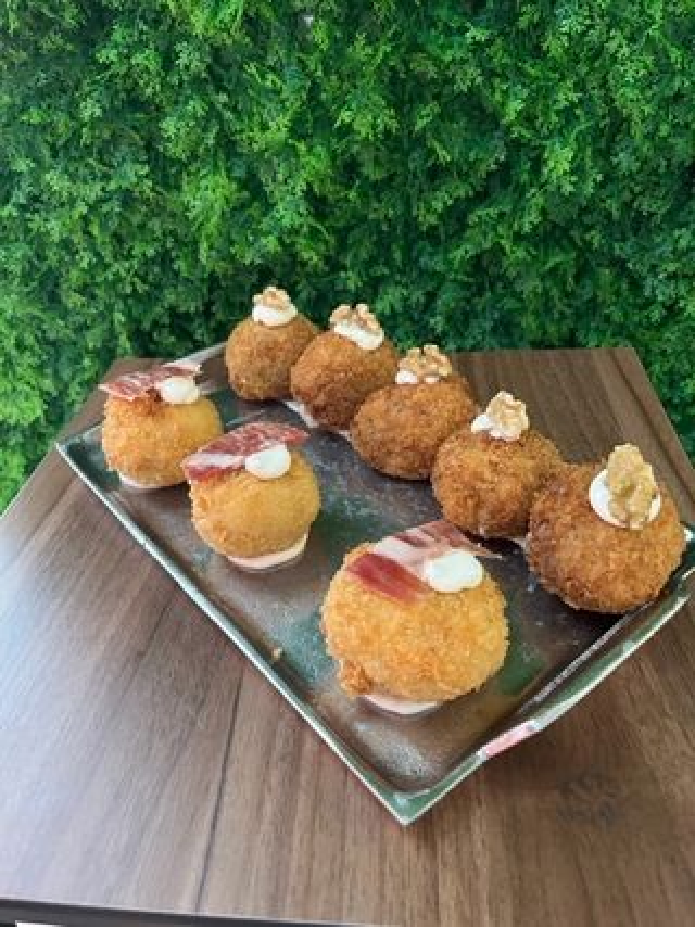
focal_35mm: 26
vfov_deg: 67.3
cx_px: 348
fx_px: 696
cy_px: 464
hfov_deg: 53.0
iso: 500
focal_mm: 5.1
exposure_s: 1/33
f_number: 1.6
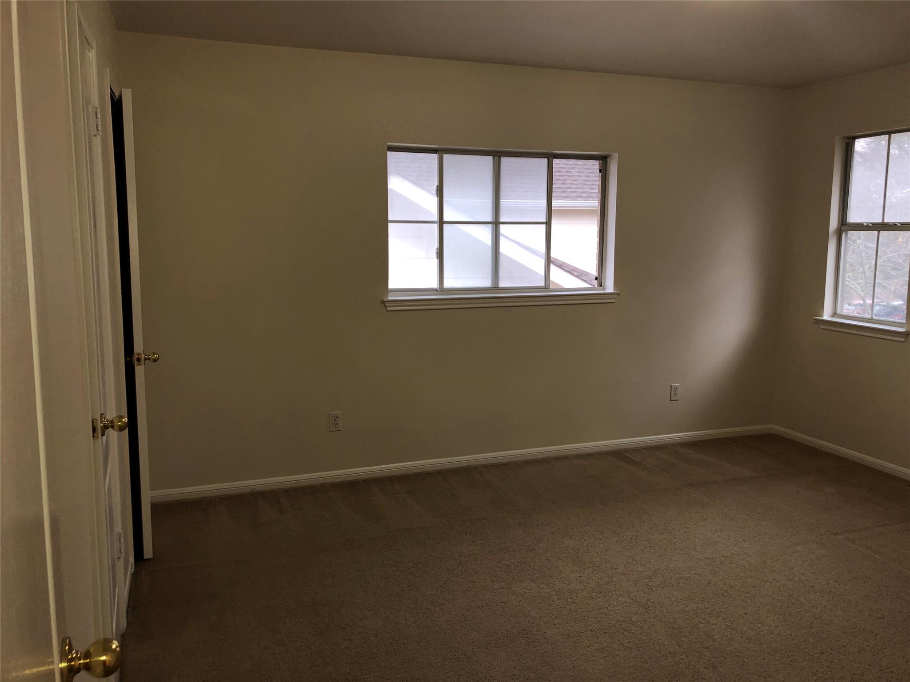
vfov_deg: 49.7
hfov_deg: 63.4
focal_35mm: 28
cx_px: 455
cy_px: 341
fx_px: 736
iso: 40
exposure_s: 1/15
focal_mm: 4
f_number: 1.8
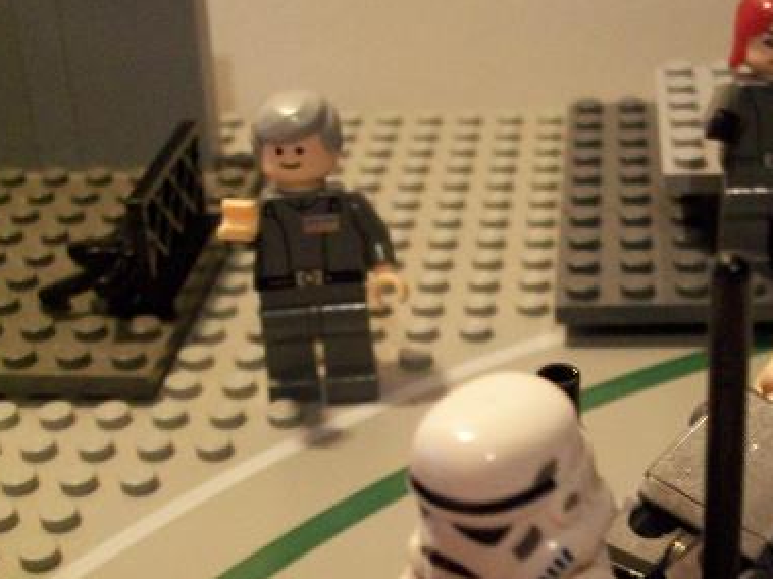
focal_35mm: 66
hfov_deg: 28.8
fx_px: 1473
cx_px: 617
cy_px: 425
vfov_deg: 22.1
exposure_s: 1/8
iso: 200
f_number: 2.7
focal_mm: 6
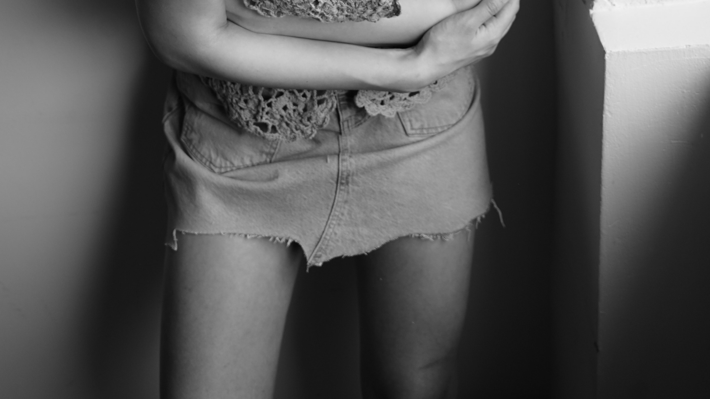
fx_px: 941
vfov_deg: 21.5
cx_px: 347
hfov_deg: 41.3
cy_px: -127
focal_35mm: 50
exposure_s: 1/100
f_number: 5
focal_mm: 28
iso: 250
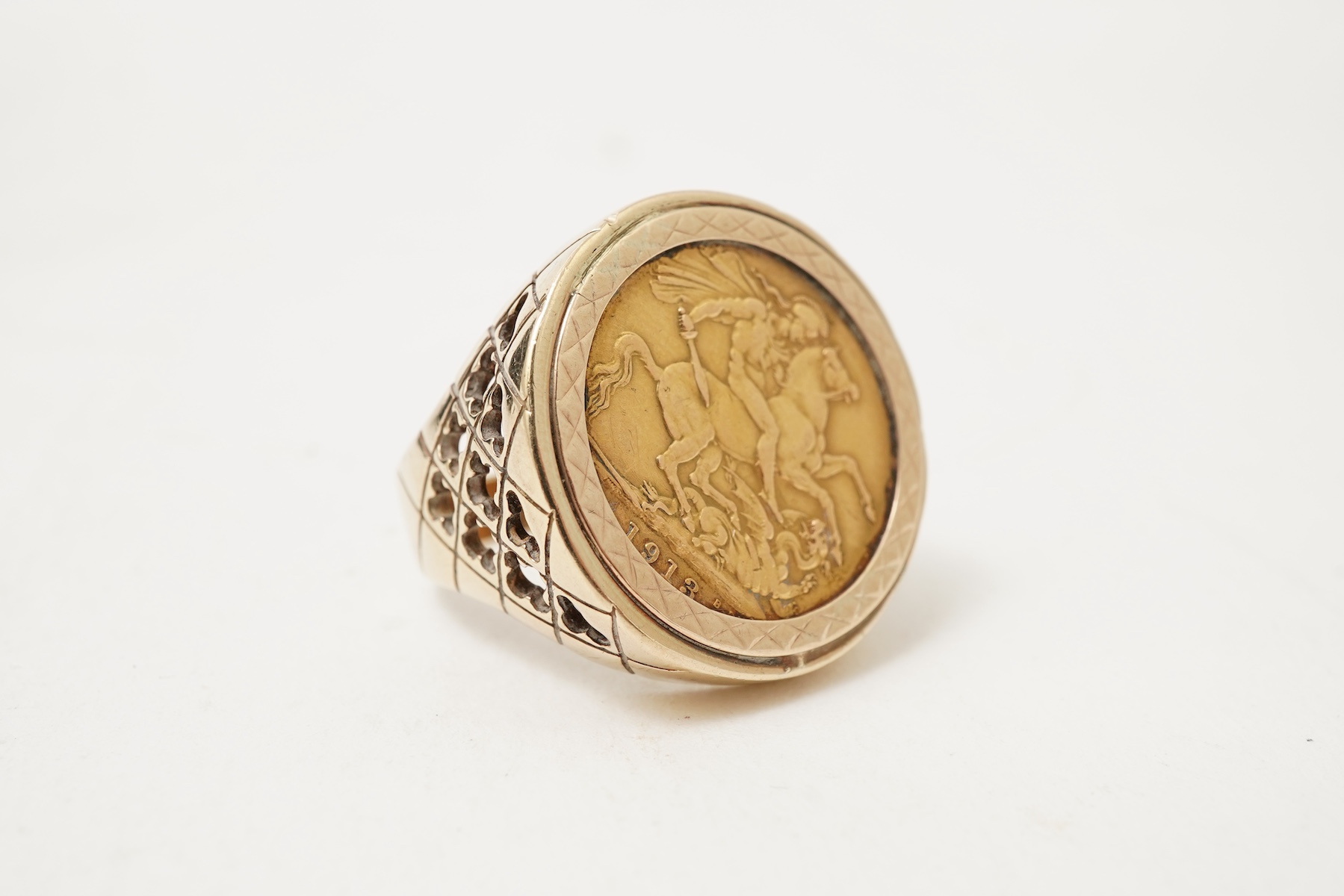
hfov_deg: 43.6
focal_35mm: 45
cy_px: 448
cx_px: 672
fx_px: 1680
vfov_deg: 29.9
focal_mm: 30
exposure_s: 1/100
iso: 500
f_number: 18
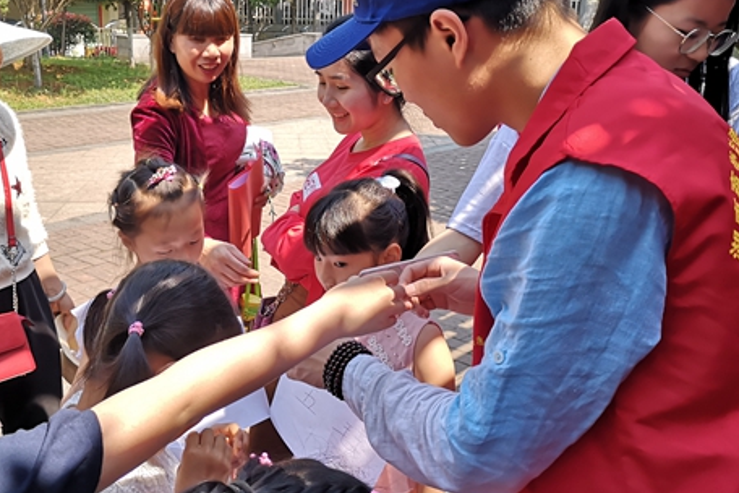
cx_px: 314
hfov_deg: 48.3
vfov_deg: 33.4
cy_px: 219
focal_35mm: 40
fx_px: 821
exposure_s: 1/457
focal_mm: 3.95
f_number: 1.8
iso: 50
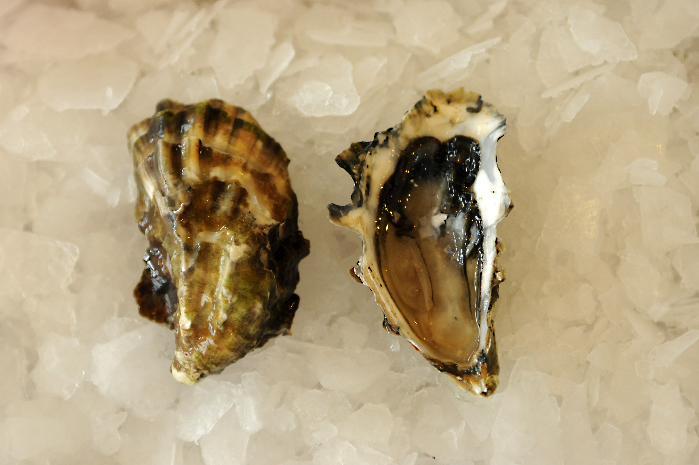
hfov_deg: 28.1
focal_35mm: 72
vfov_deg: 18.9
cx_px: 350
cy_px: 232
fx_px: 1396
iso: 800
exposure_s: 1/400
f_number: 3.5
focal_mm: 48
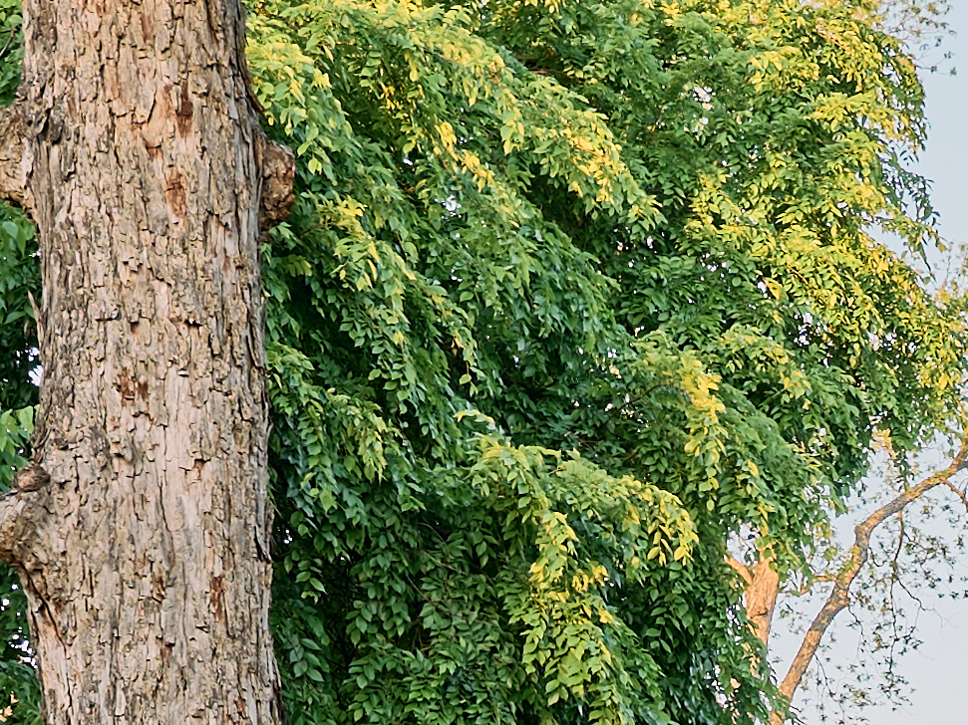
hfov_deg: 13.1
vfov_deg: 9.5
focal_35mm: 148
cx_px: 1030
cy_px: 1311
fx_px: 4138
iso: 100
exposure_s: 1/13
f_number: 8
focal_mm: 25
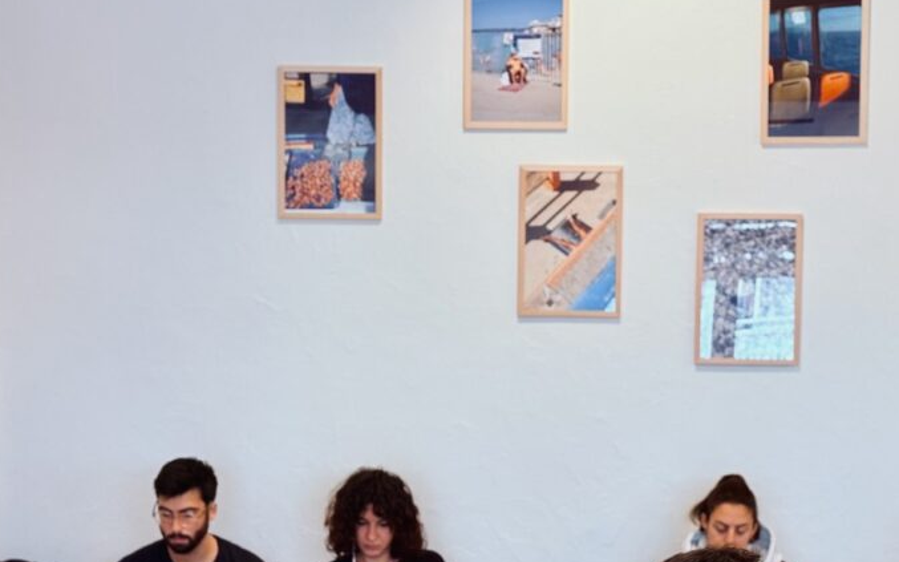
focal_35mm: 77
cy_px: 453
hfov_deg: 26.8
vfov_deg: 16.8
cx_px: 522
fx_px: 1886
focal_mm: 6.76
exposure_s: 1/67
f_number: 1.78
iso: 100
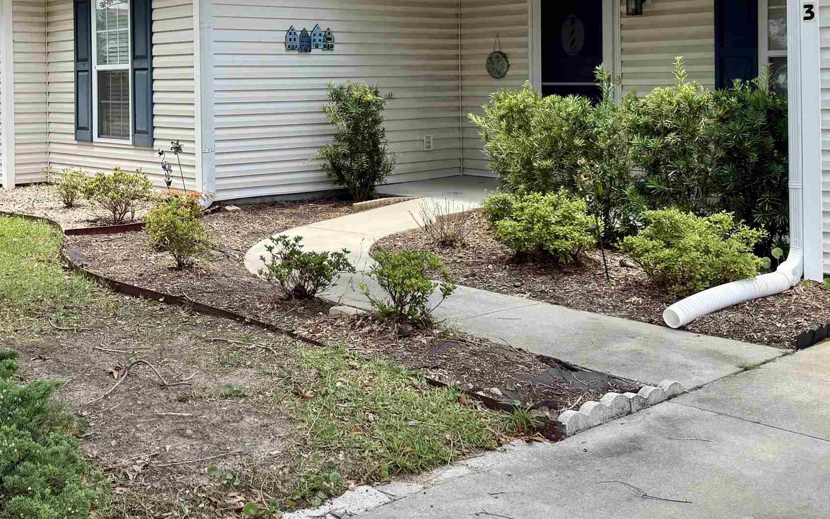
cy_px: 86
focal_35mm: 46
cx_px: 251
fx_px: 1041
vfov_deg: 27.3
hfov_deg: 42.7
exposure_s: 1/2801
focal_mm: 6.76
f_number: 1.78
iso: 100
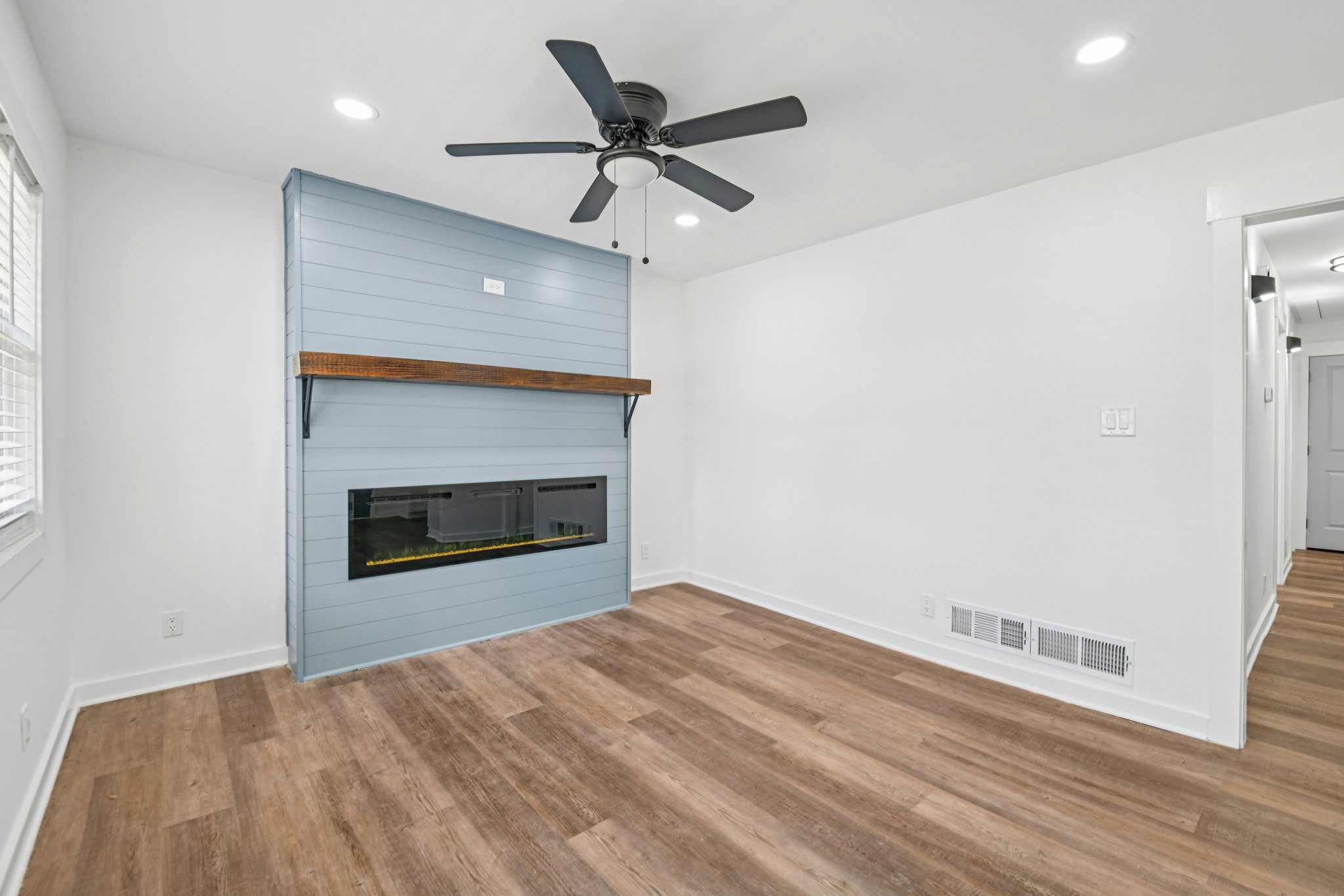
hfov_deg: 96.7
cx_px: 672
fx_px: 597
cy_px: 448
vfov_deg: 73.7
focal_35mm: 16
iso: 400
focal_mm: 16
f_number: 8
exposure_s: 1/15
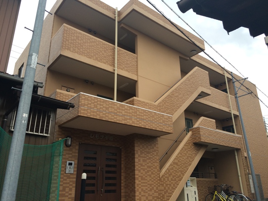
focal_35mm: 29
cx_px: 134
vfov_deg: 48.2
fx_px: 225
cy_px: 100
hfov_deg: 61.7
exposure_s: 1/124
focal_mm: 4.15
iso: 32
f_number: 2.2
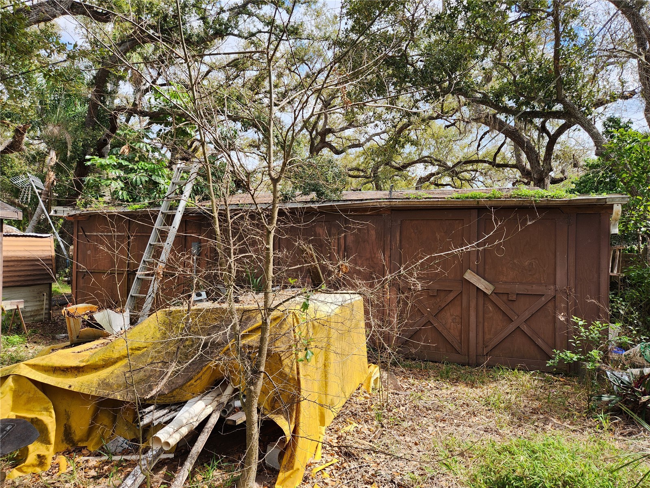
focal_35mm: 23
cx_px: 325
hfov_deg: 73.9
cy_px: 244
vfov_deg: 58.9
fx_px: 432
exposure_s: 1/514
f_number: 1.8
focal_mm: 5.4
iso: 20
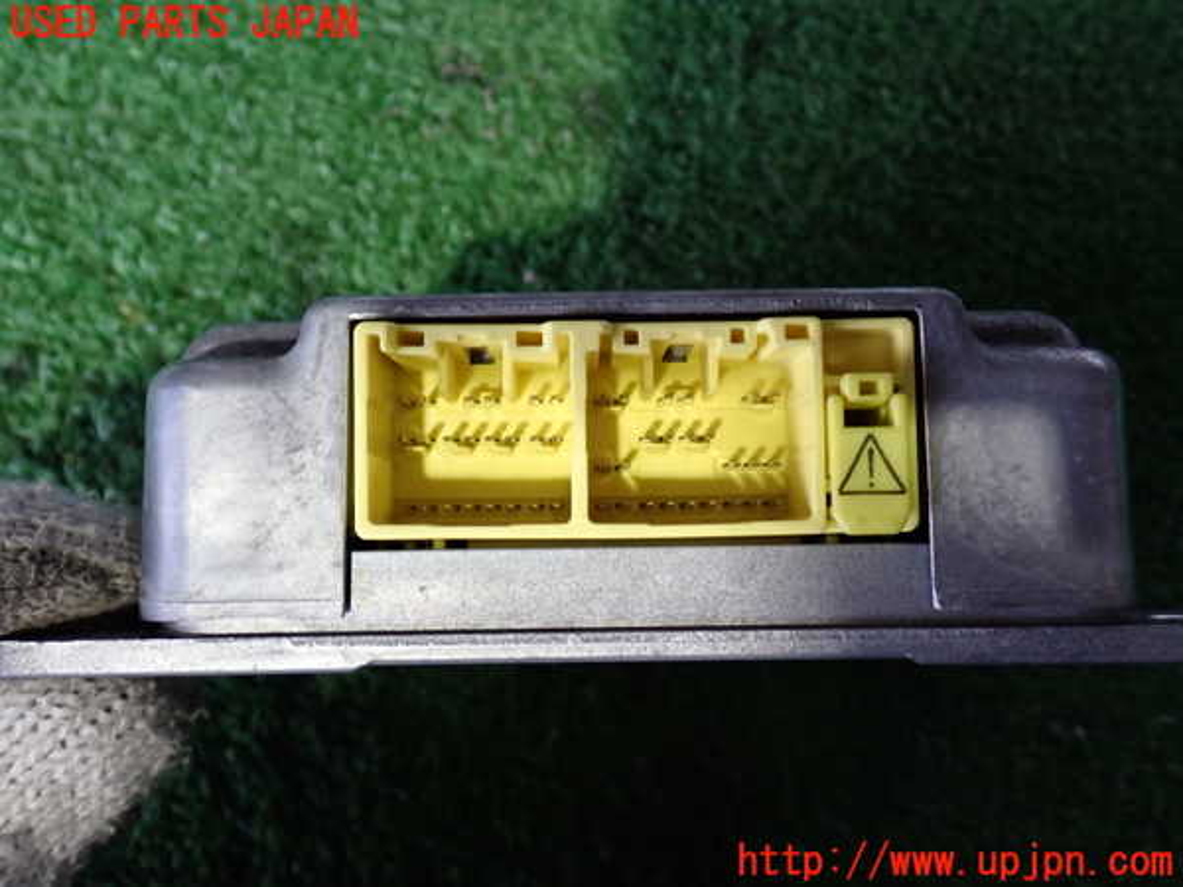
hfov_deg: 49.0
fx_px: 1299
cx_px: 592
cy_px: 444
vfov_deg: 37.7
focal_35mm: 38
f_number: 2.7
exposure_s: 1/40
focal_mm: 6.83
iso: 500
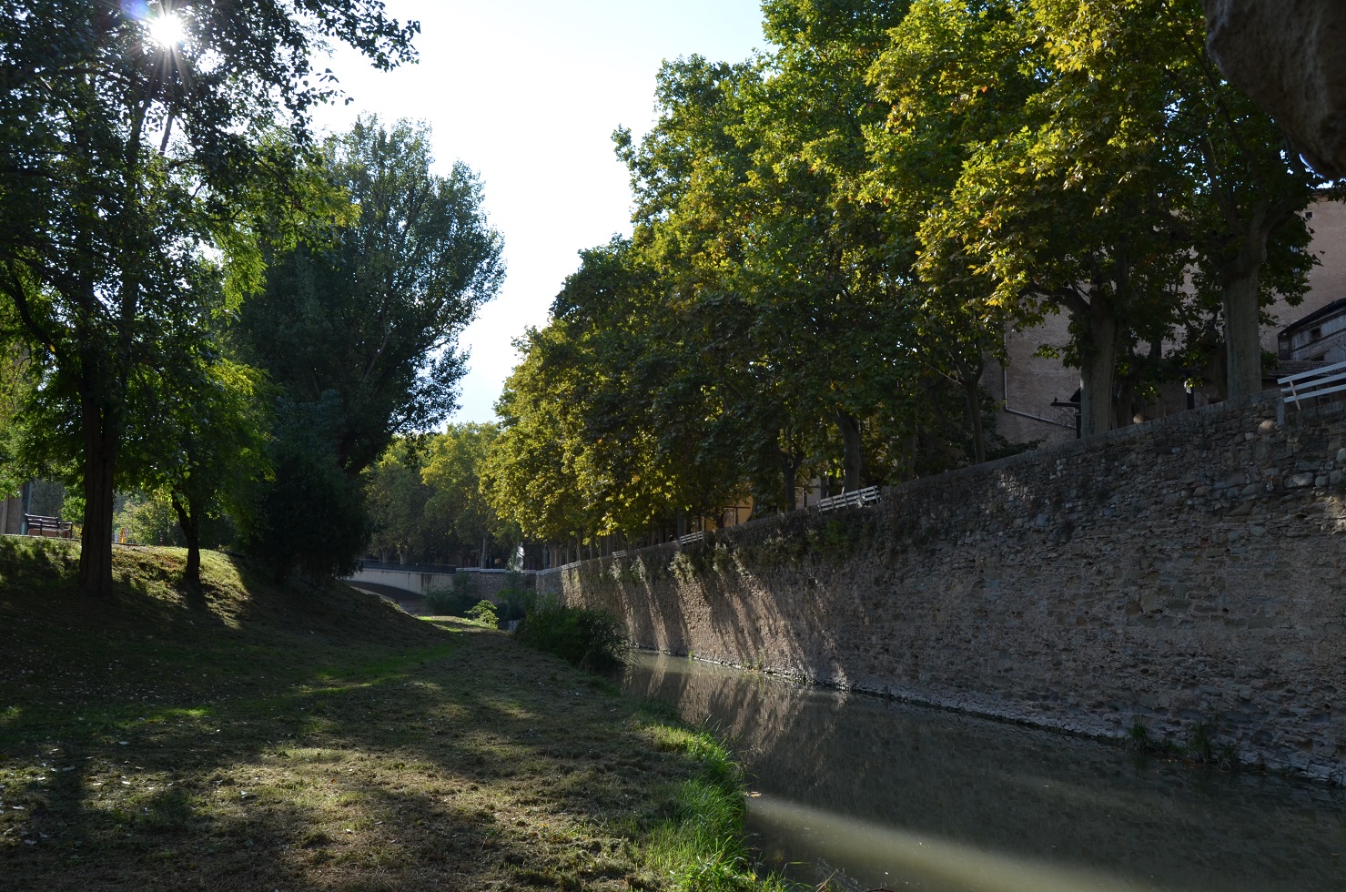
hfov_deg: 62.0
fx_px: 1119
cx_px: 673
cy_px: 446
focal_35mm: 30
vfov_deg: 43.4
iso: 200
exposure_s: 1/250
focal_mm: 20
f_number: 8
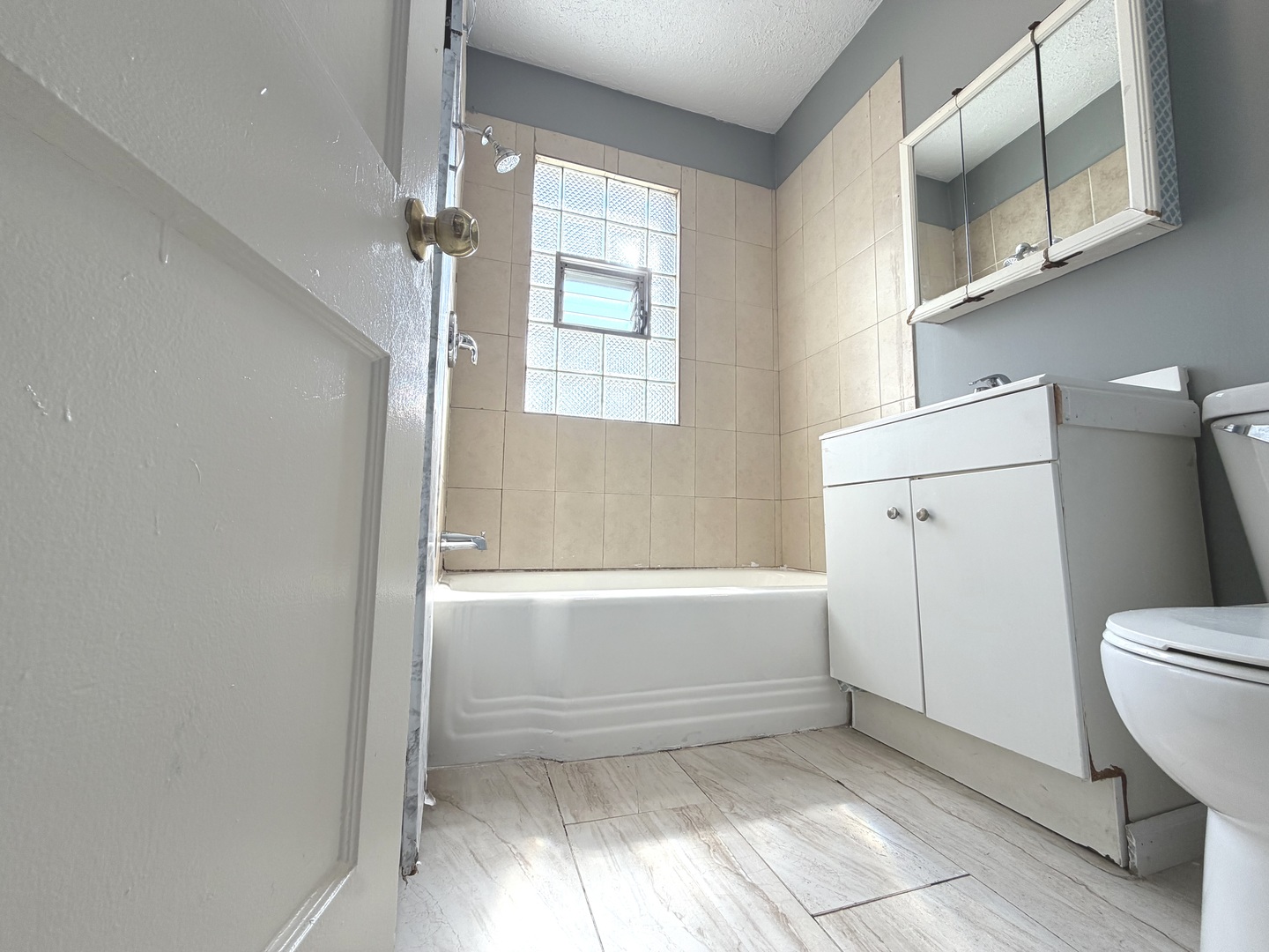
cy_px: 476
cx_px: 634
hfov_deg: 102.1
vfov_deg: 85.7
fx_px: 513
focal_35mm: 14
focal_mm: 2.22
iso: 64
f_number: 2.2
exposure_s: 1/127
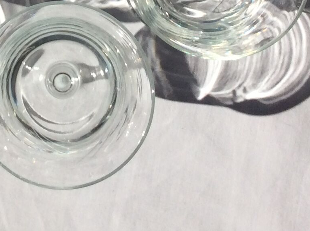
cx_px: 24
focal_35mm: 108
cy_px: -106
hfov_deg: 17.9
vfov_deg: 13.0
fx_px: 966
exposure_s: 1/4405
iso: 32
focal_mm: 3.3
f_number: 2.4
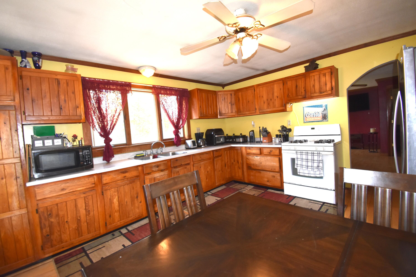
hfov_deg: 100.4
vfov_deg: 77.3
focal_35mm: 15
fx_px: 173
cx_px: 208
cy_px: 138
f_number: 5.6
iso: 800
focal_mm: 10
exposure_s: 1/125
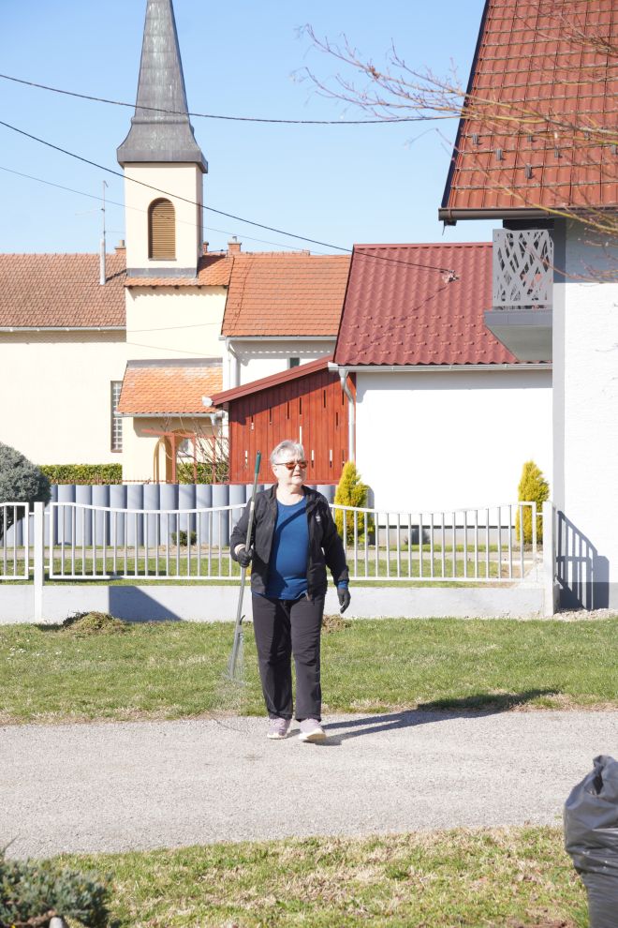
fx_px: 1931
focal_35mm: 75
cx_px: 309
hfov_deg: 18.2
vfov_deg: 27.0
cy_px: 464
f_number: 6.3
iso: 100
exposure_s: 1/200
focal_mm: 50
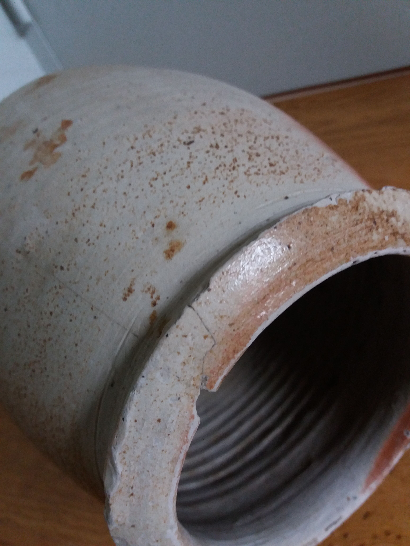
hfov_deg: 49.7
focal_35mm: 28
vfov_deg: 63.4
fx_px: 442
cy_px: 273
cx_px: 205
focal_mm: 3.7
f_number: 1.9
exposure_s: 1/17
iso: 160
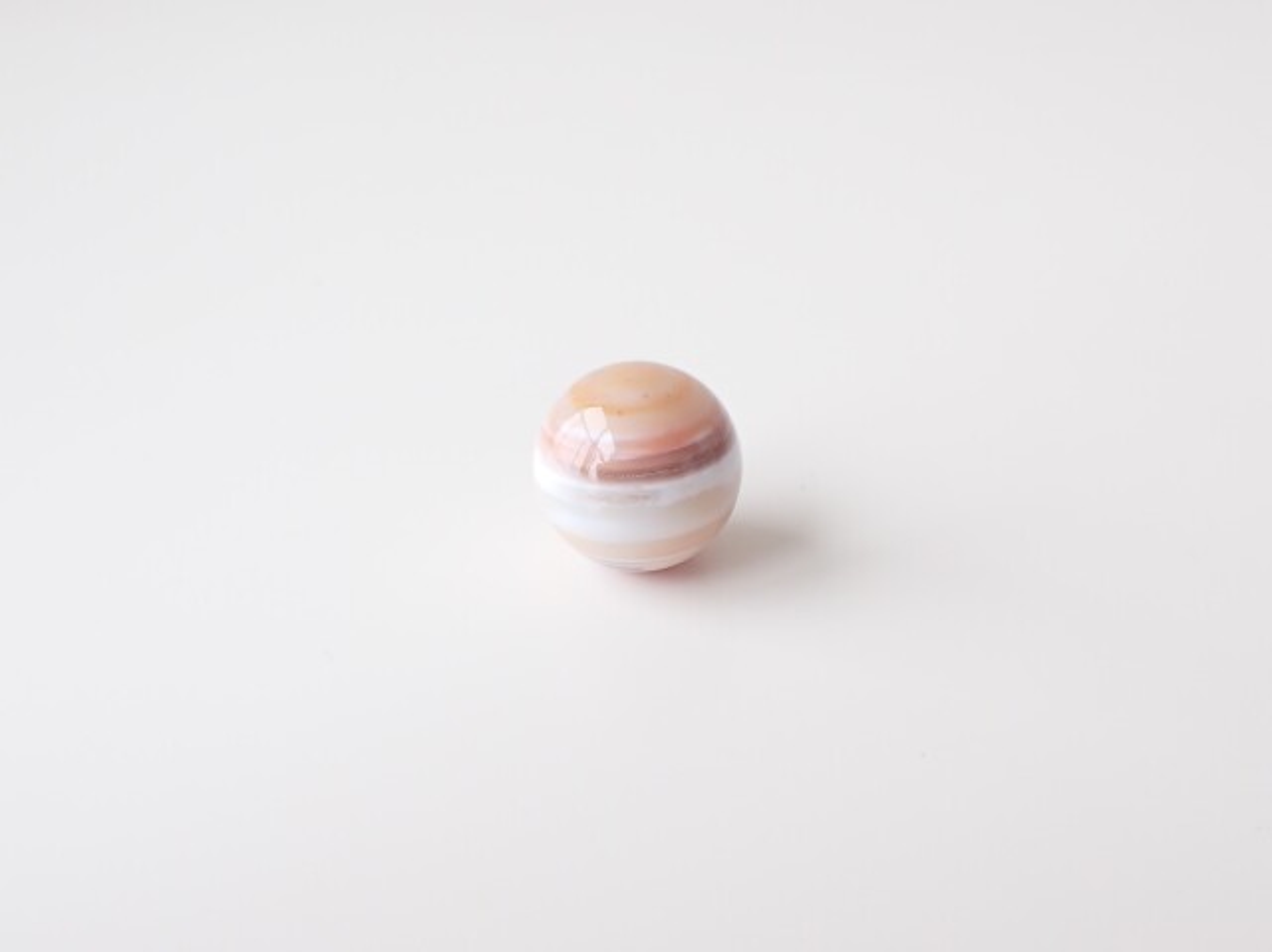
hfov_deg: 60.0
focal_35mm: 30
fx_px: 1102
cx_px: 636
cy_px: 476
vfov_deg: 46.7
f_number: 3.2
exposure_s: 1/125
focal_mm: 5.4
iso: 125
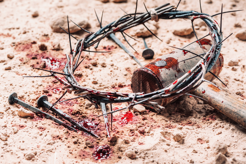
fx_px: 718
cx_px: 123
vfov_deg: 13.1
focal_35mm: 105
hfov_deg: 19.4
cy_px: 82
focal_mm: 105
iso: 50
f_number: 9
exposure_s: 1/60
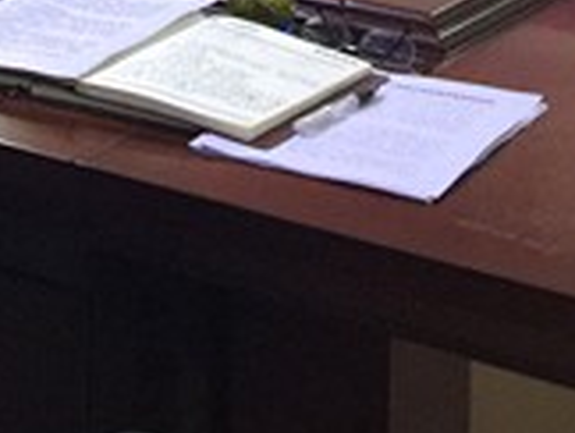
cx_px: -209
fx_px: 2379
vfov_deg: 9.6
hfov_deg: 13.2
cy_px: -461
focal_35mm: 143
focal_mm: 4.15
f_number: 2.2
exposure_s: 1/17
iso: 100
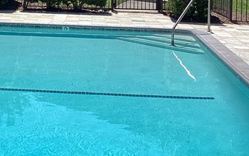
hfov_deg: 20.7
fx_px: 666
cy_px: -38
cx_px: 25
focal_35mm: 98
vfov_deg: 13.0
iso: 25
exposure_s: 1/1894
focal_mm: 3.3
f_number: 2.4
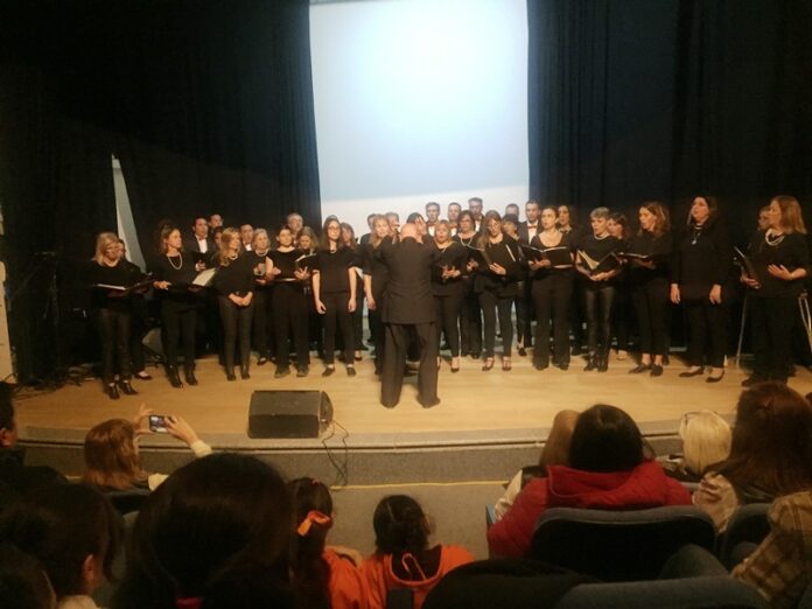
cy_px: 304
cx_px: 406
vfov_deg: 48.2
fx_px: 680
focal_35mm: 29
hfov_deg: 61.7
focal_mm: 4.15
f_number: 2.2
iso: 250
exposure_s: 1/25
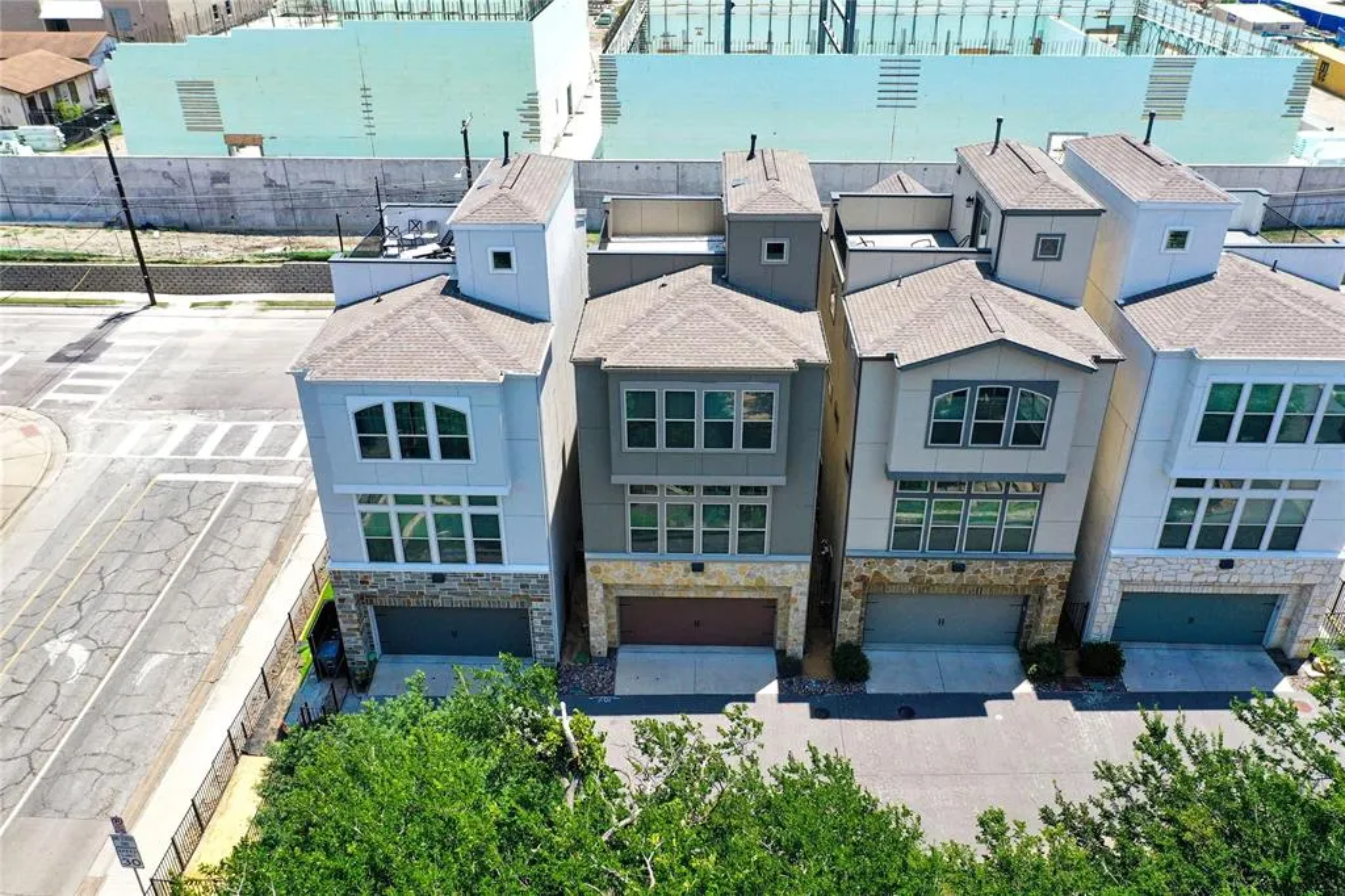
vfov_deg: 46.4
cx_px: 672
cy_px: 448
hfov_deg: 65.5
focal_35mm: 28
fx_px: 1046
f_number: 4.5
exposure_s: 1/1600
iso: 400
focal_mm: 10.26
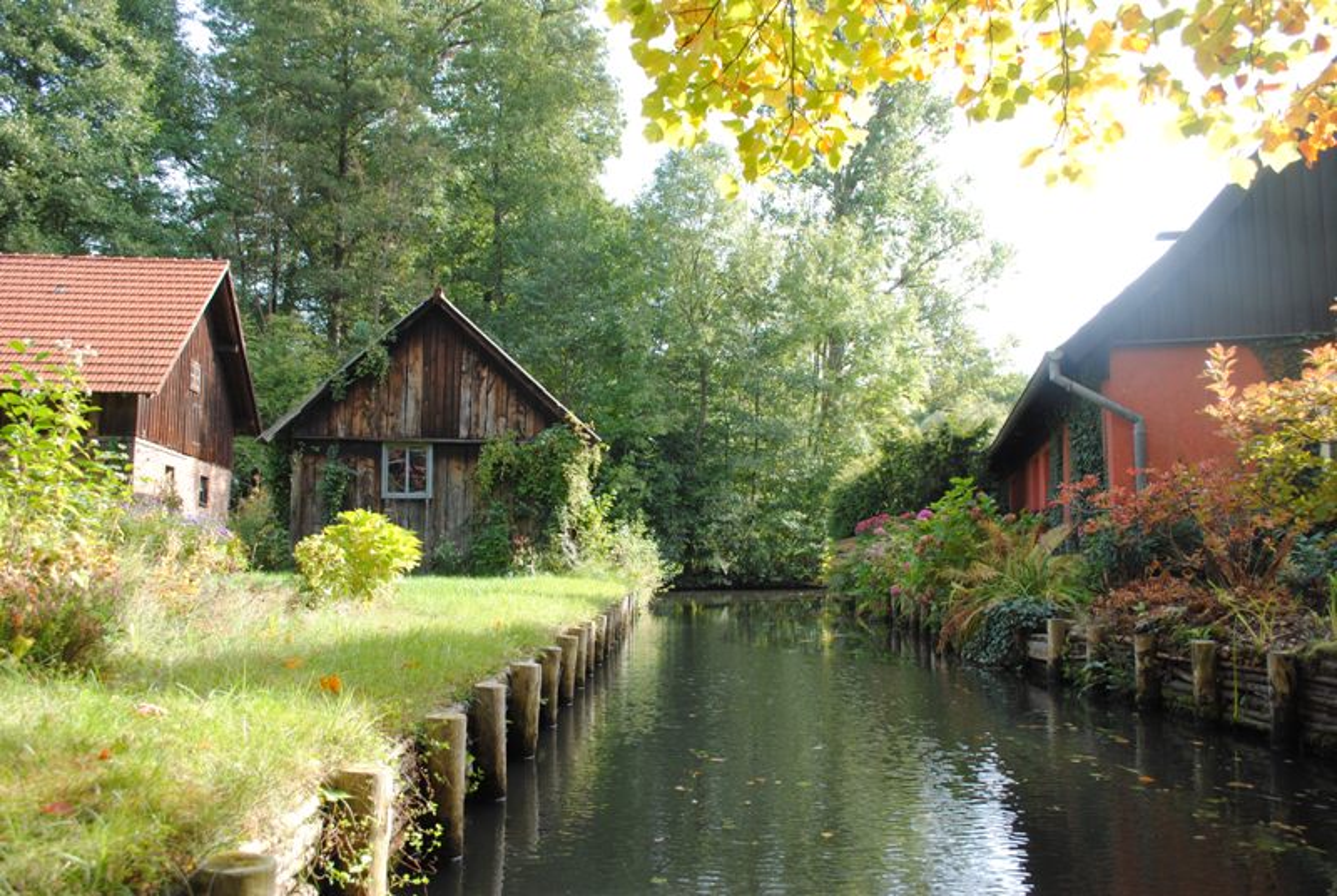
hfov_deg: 67.3
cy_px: 448
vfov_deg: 48.1
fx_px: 1004
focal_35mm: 27
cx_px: 668
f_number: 5.6
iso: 180
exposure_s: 1/125
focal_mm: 18
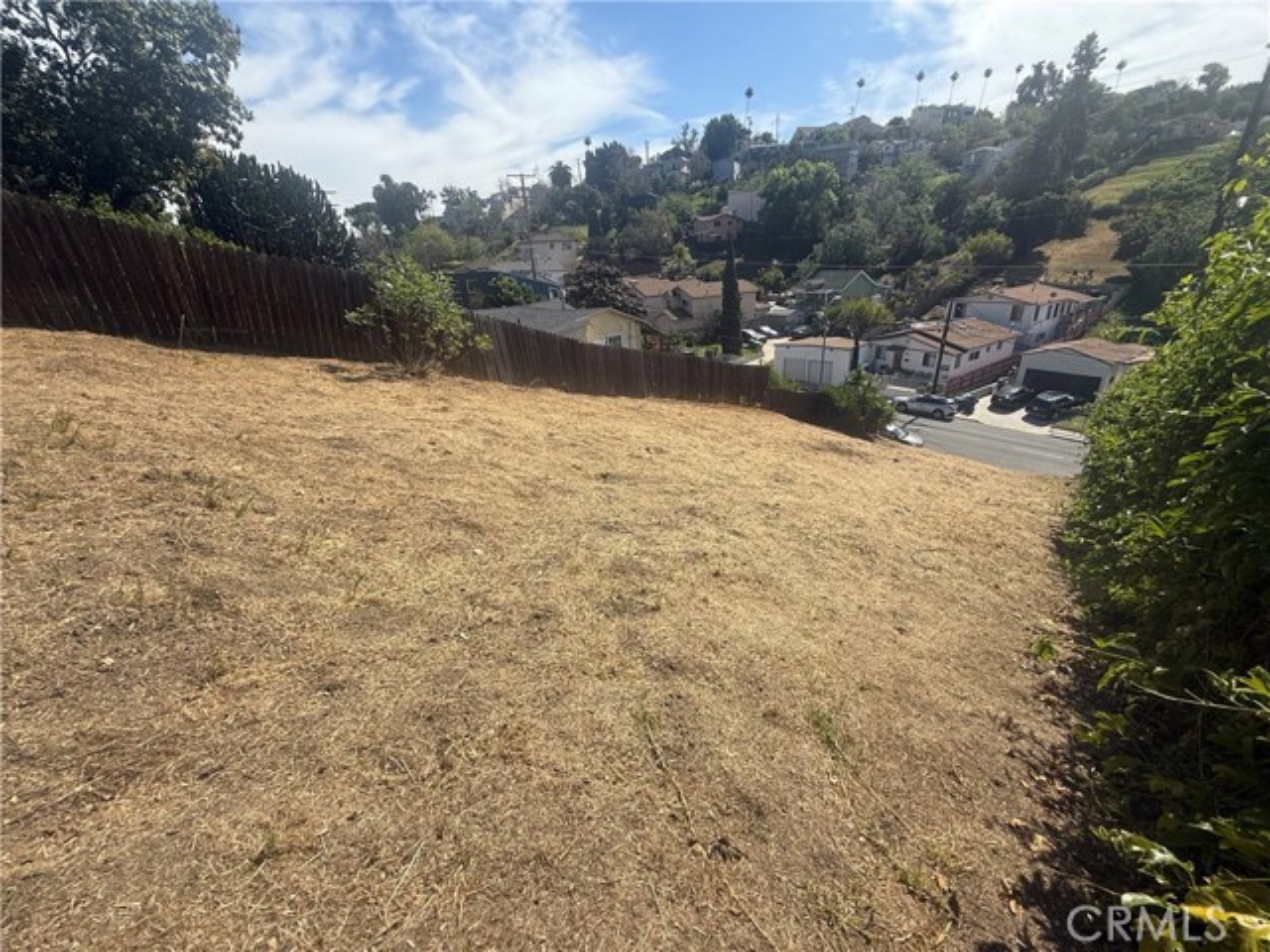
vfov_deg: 85.7
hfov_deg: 102.1
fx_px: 514
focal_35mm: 14
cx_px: 635
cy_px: 476
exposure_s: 1/2024
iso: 50
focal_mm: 2.22
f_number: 2.2
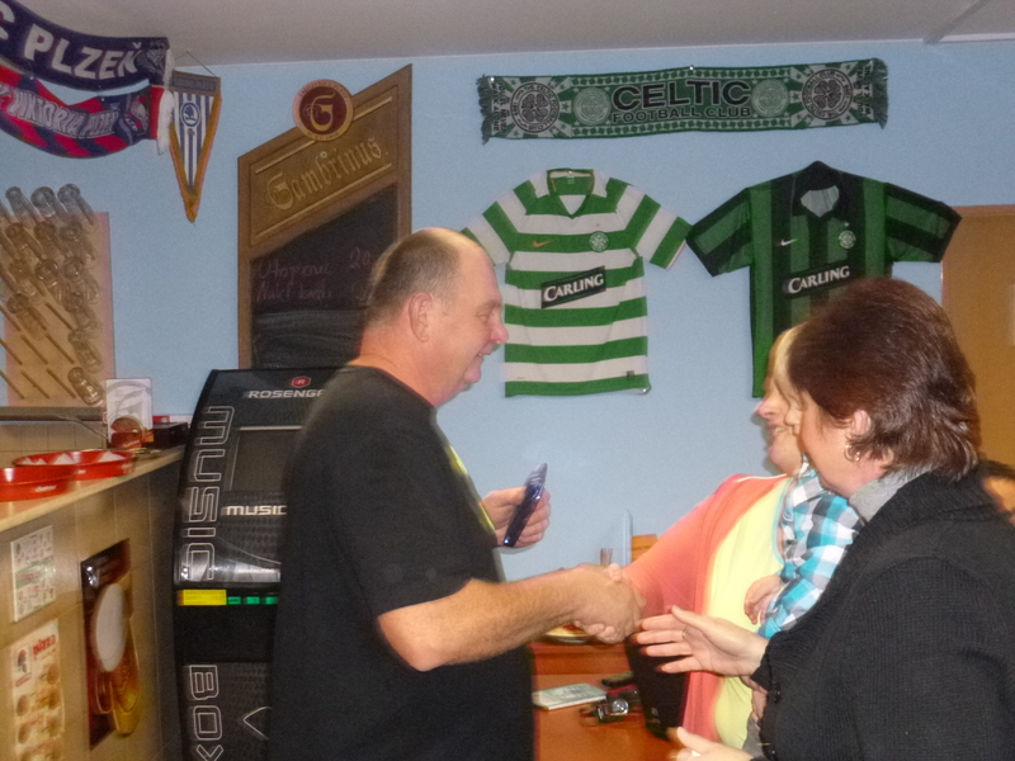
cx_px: 508
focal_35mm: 45
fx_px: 1319
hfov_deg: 42.1
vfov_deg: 32.2
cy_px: 380
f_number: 3.9
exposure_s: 1/60
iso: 800
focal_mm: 8
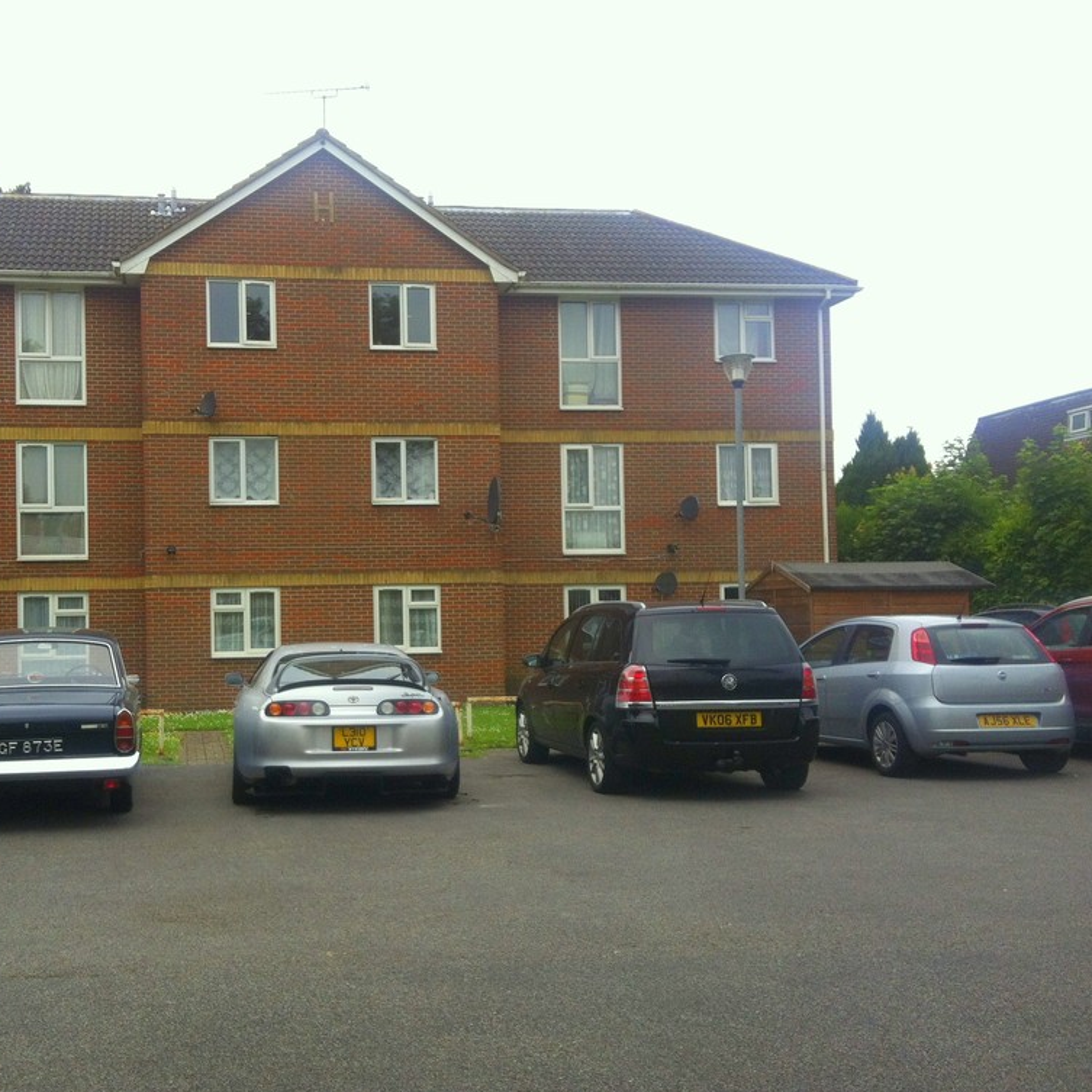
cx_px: 373
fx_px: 1499
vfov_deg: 40.0
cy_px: 553
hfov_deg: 39.6
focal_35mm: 42
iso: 80
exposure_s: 1/603
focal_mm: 3.85
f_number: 2.8
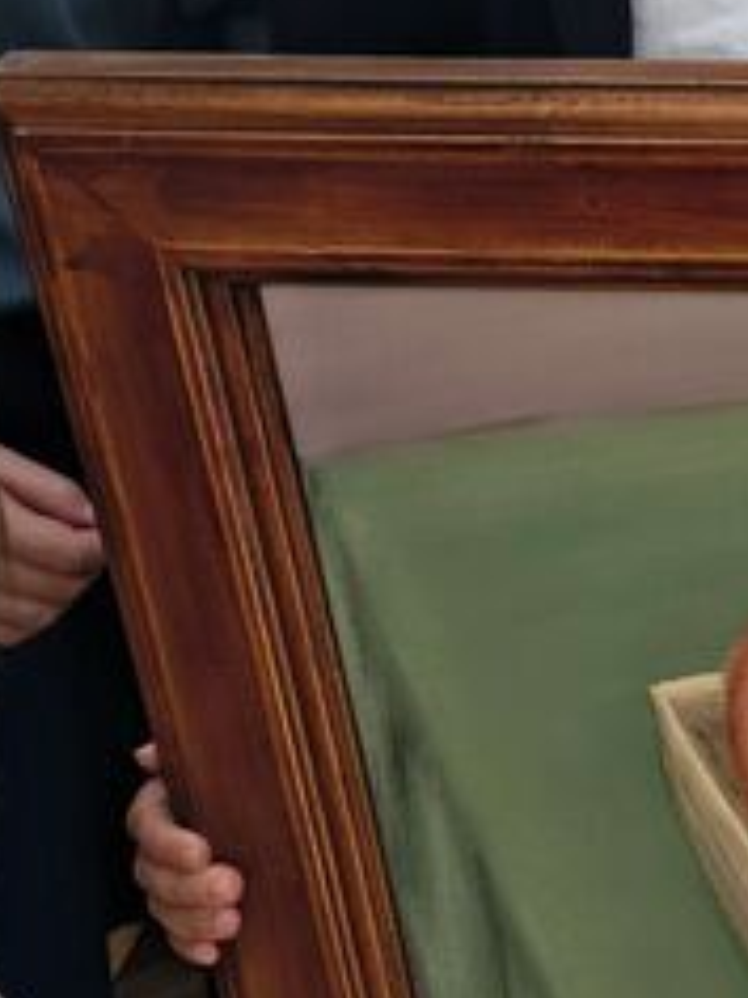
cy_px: 575
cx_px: 1390
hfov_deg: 13.2
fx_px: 2881
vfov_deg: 19.6
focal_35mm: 100
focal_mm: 5.56
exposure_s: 1/100
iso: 129
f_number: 1.8
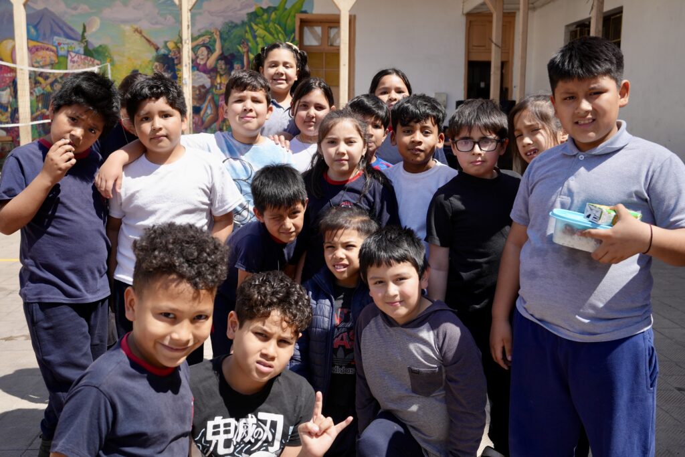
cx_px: 342
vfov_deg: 36.9
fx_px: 685
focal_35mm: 36
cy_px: 228
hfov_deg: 53.1
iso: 100
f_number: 4.5
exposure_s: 1/800
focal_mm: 24
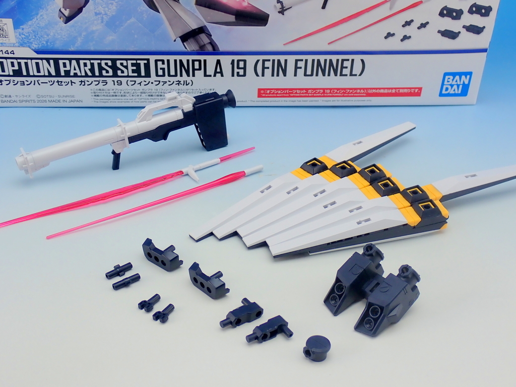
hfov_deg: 38.2
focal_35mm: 50
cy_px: 194
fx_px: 745
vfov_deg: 29.1
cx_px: 258
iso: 100
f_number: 4.5
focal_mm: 9.01
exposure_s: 1/20
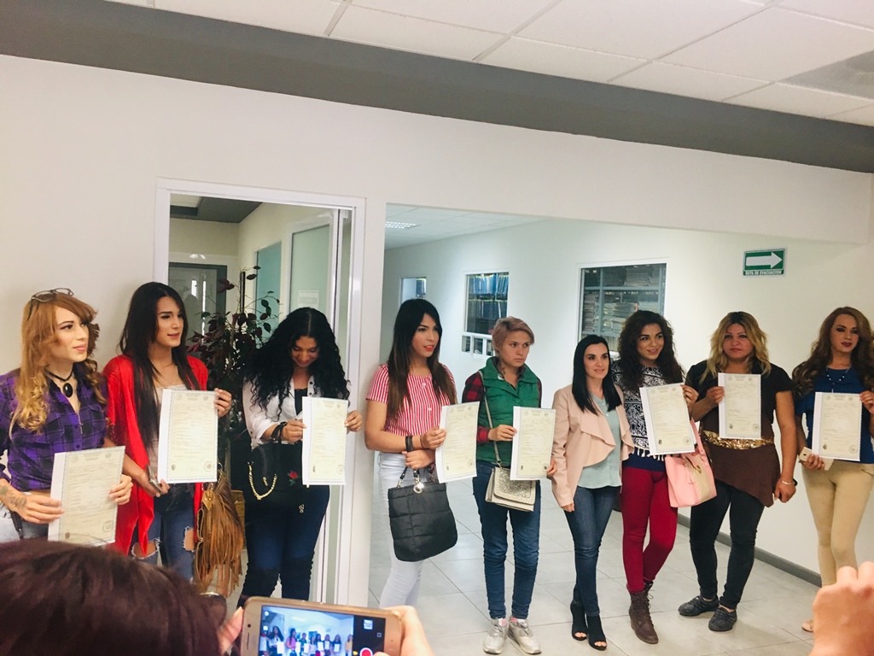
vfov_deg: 48.2
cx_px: 437
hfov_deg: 61.7
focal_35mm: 29
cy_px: 328
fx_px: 732
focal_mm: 4.15
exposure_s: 1/30
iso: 100
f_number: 2.2
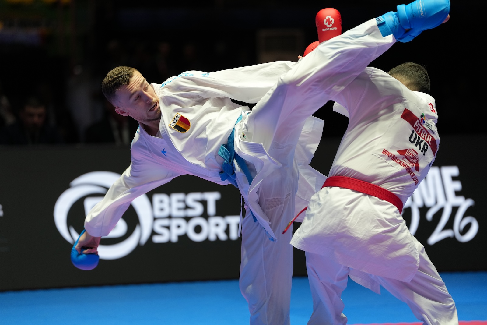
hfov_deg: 10.3
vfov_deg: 6.9
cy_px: 162
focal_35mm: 200
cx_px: 244
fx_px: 2706
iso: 1250
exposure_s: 1/1000
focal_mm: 200
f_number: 2.8
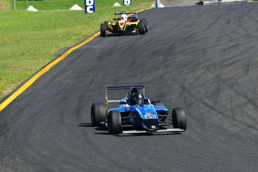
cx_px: 144
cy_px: 91
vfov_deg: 3.1
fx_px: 3146
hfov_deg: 4.7
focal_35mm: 439
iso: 500
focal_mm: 260
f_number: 11
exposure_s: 1/640
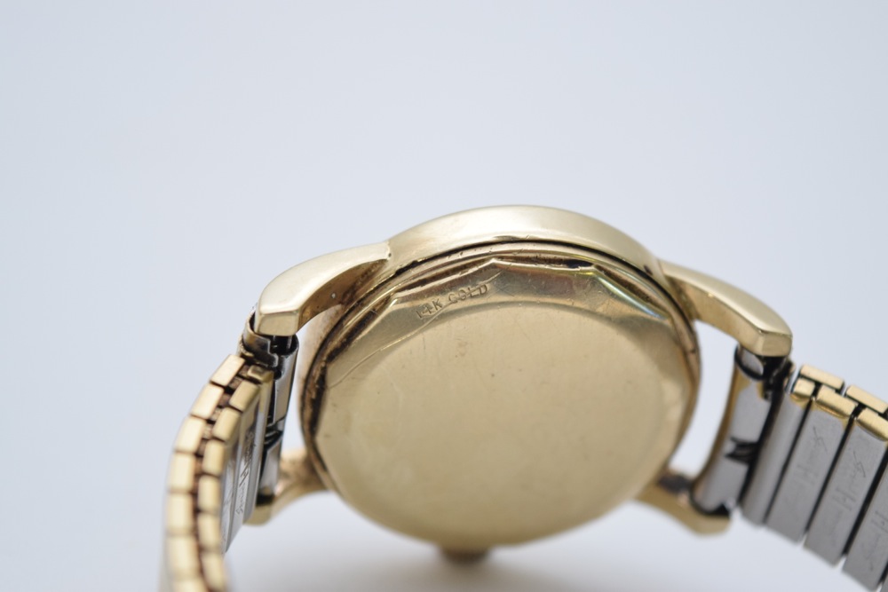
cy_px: 296
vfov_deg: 16.6
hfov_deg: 24.6
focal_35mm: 82
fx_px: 2035
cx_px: 444
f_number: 5.6
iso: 800
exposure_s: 1/100
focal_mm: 55
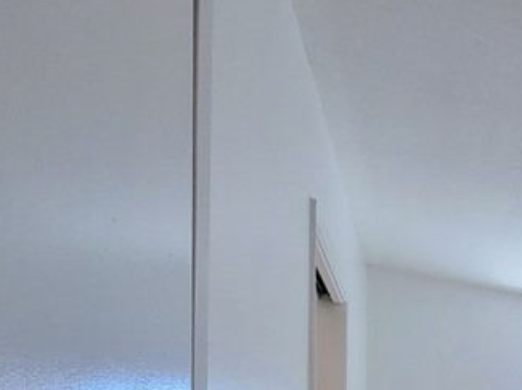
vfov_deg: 28.3
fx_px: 618
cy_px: 518
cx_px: 623
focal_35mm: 41
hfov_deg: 36.0
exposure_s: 1/309
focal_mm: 2.2
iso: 50
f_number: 2.2
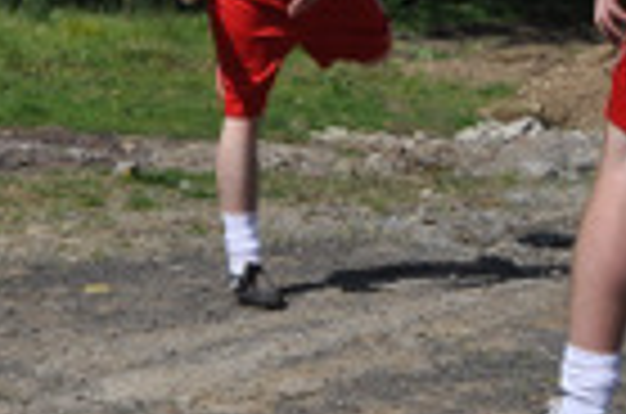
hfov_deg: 18.7
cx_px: 536
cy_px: -99
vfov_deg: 12.3
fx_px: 1874
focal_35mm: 108
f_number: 8
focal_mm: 20
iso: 400
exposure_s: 1/2000
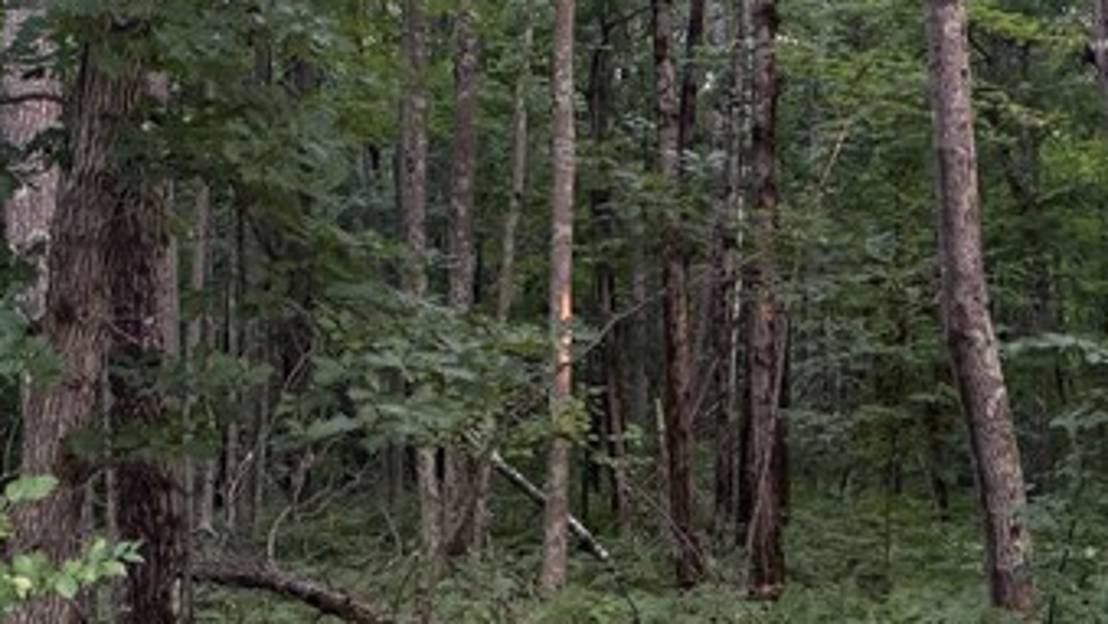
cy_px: 320
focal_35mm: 79
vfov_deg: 15.3
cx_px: 641
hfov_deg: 26.8
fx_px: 2322
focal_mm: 6.76
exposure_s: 1/60
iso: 250
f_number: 1.78
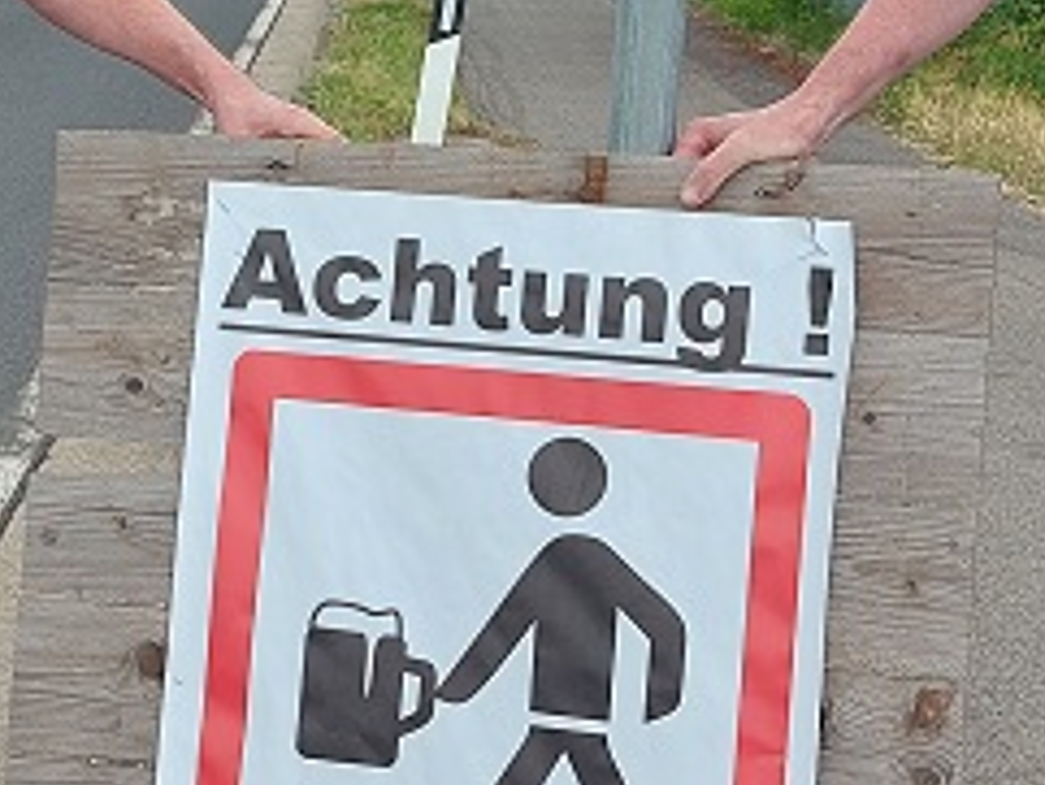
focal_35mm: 83
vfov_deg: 17.8
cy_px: 271
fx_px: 2507
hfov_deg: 23.5
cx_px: 401
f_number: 1.8
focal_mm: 5.23
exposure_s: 1/315
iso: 32
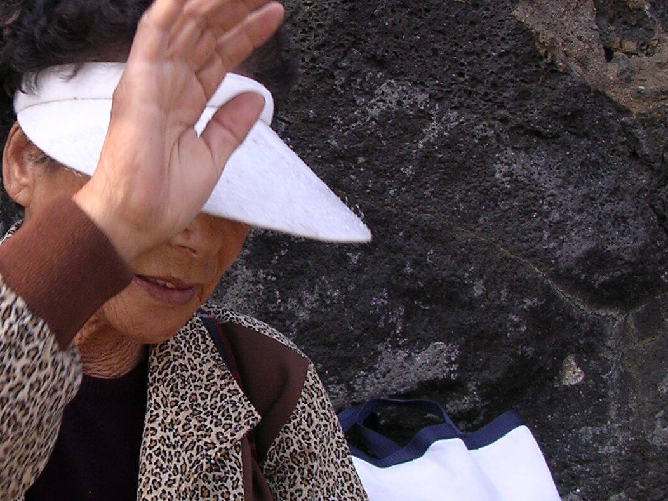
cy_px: 212
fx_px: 1428
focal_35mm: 74
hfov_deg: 25.6
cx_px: 79
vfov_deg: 19.9
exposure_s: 1/417
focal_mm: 5.8
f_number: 2.8
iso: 100
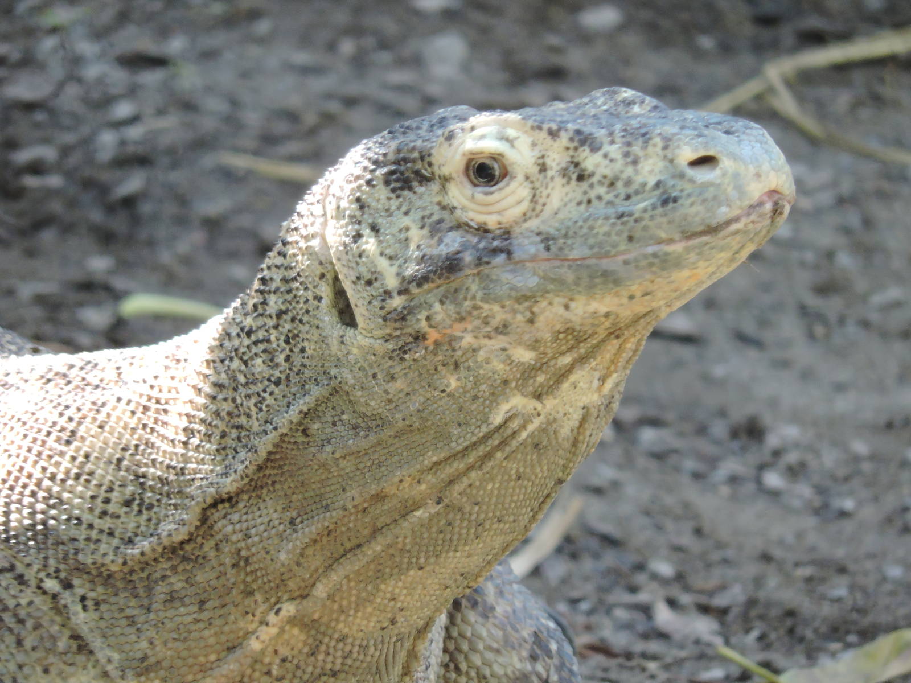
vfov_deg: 1.7
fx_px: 23686
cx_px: 456
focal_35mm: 900
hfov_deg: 2.2
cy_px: 342
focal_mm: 160.5
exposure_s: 1/125
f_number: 5.5
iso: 560
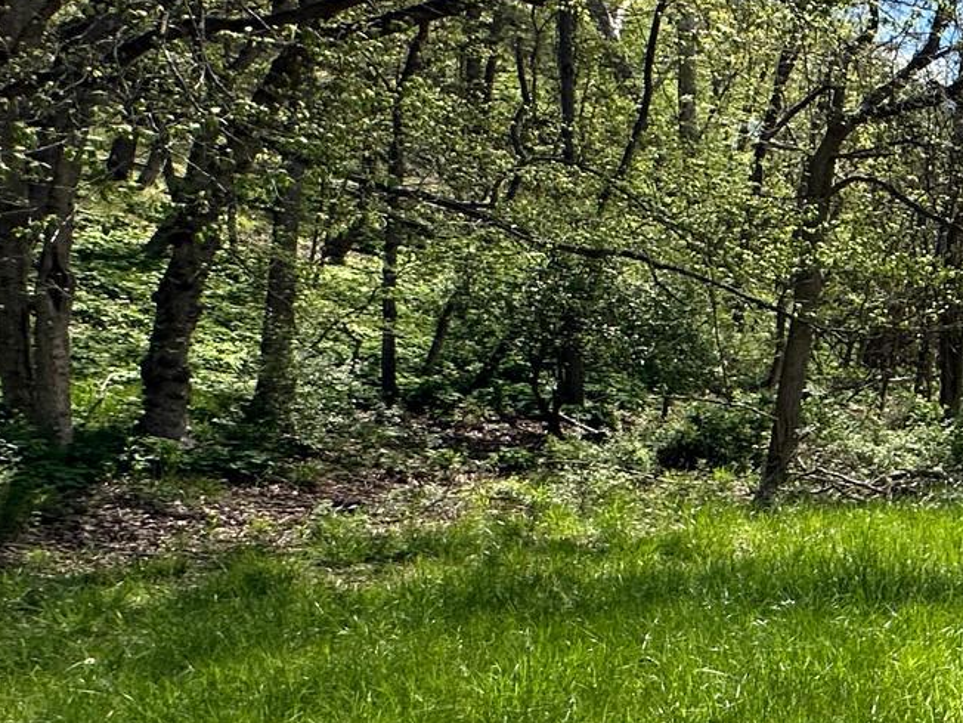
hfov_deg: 27.9
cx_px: 1459
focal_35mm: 44
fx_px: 1224
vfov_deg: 32.8
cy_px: 410
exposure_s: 1/1082
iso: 50
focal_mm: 2.22
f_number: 2.2
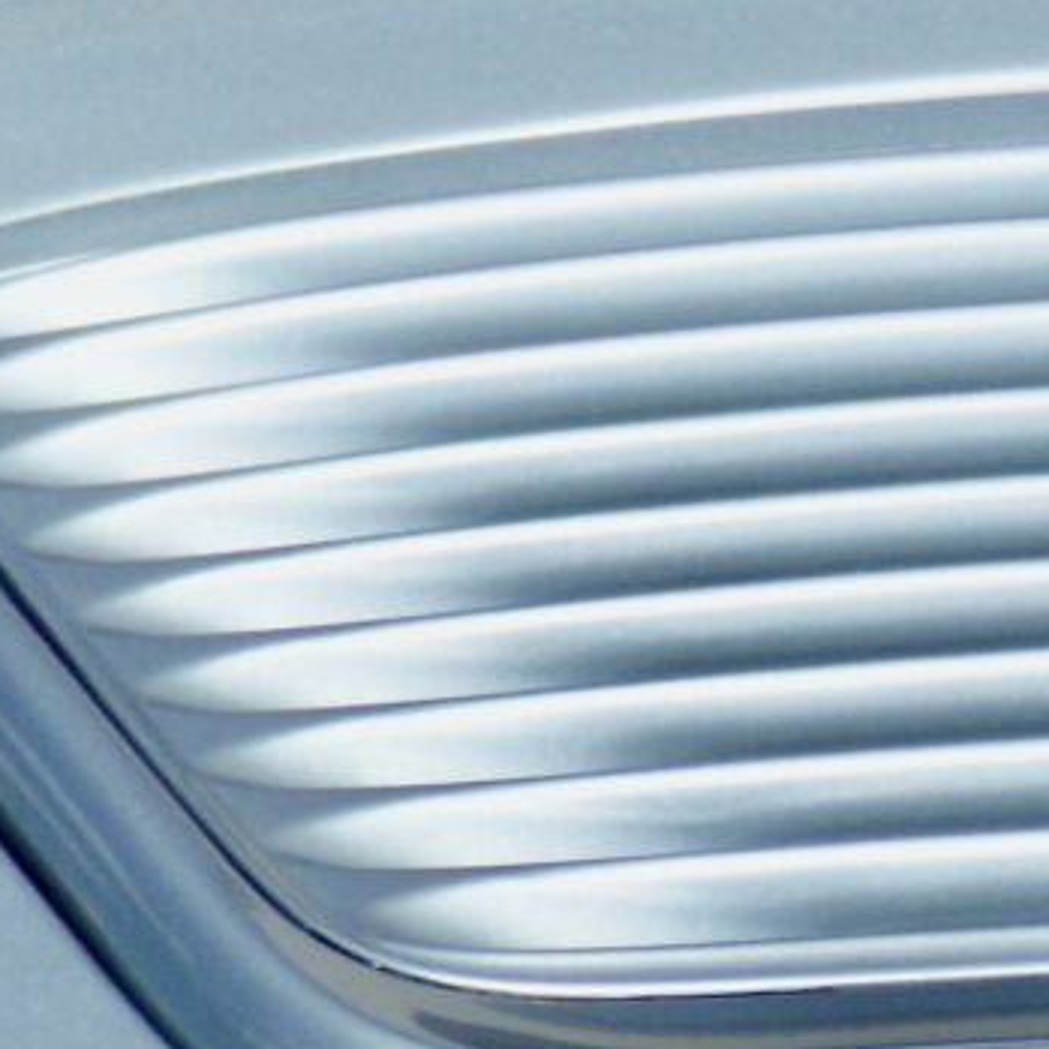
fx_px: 83312
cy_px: 559
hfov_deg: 0.7
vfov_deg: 0.7
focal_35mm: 2430
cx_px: 3117
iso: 200
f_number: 14
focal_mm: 260
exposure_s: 1/500
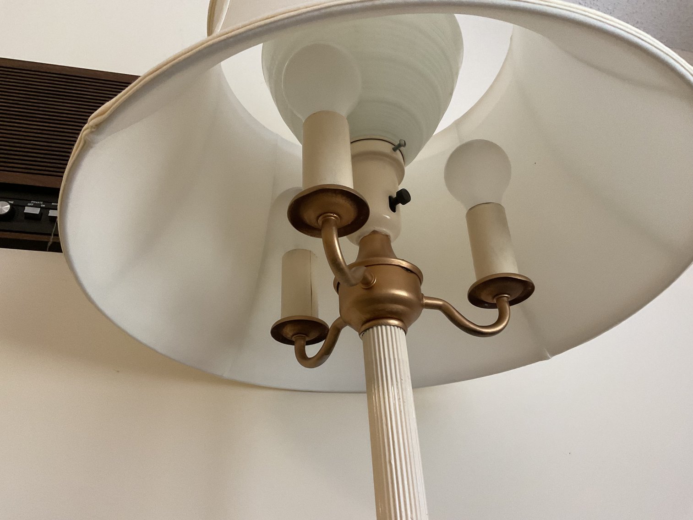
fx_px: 581
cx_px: 346
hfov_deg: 61.7
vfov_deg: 48.2
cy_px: 260
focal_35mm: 29
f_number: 1.8
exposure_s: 1/60
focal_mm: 3
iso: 160
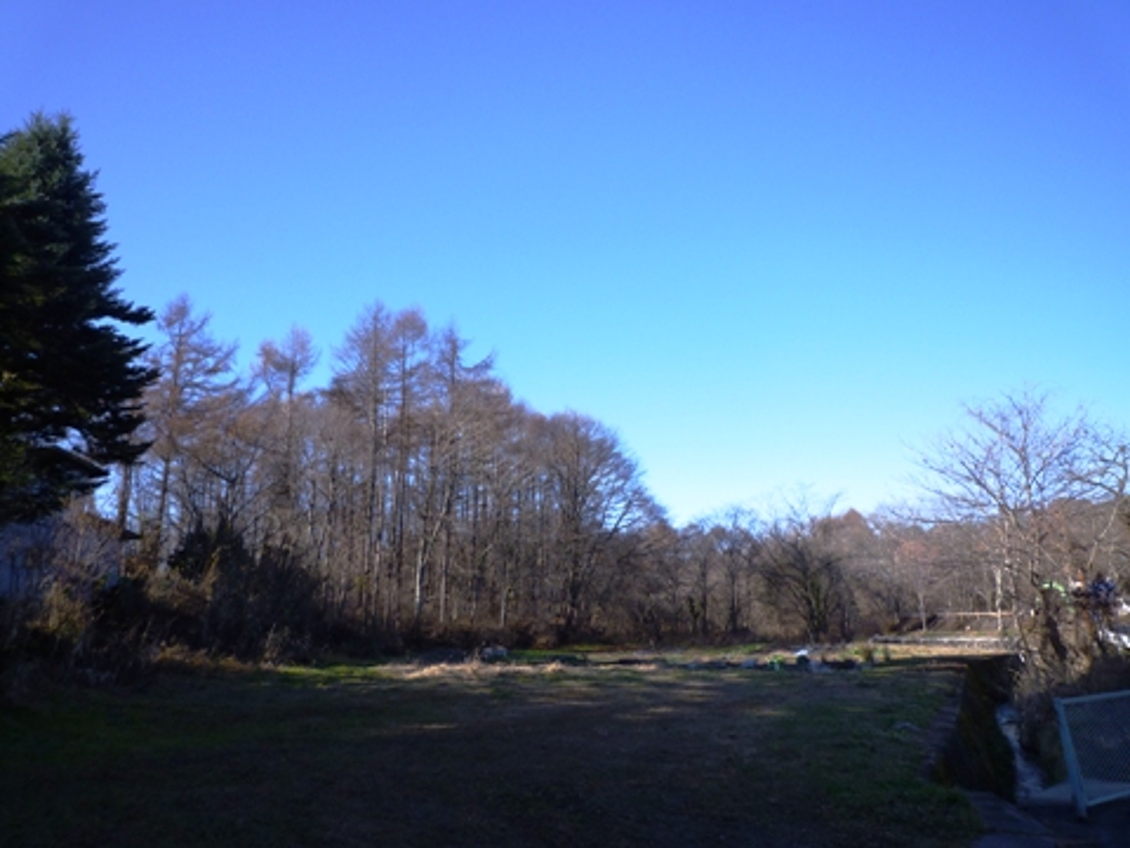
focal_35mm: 25
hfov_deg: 69.4
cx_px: 565
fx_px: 816
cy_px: 424
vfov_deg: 54.9
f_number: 2.8
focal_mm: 4.4
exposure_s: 1/500
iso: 80
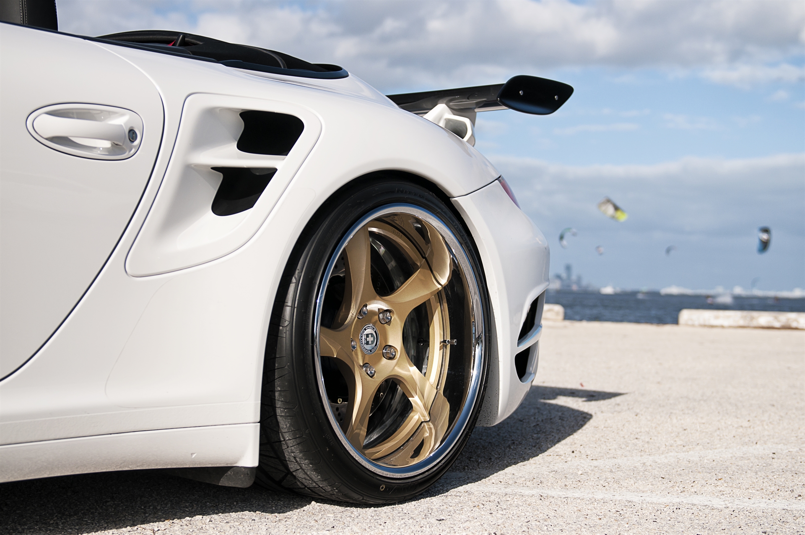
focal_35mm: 54
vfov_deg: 25.0
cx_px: 402
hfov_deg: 36.9
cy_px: 268
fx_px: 1206
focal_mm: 36
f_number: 2.8
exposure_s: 1/2000
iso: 200
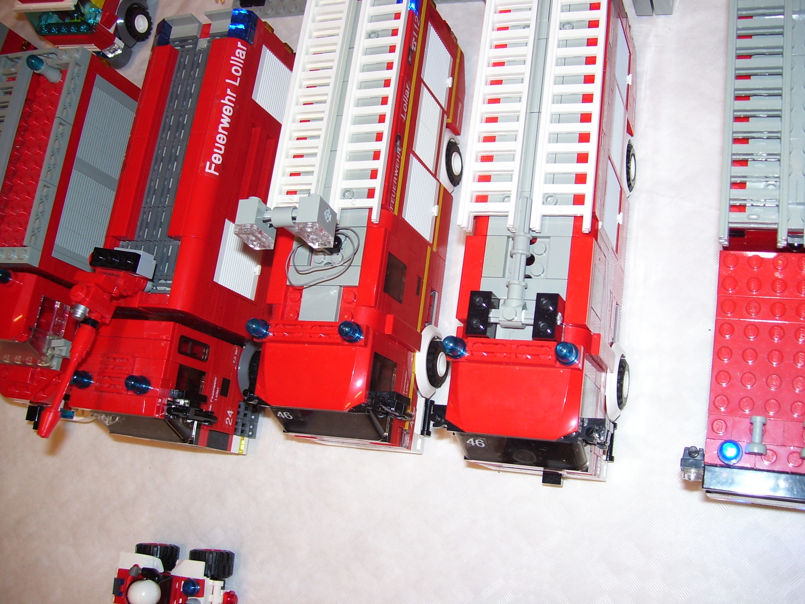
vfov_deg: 39.7
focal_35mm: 36
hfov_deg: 51.4
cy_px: 302
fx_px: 837
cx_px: 402
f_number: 2.7
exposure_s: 1/60
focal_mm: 6
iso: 80
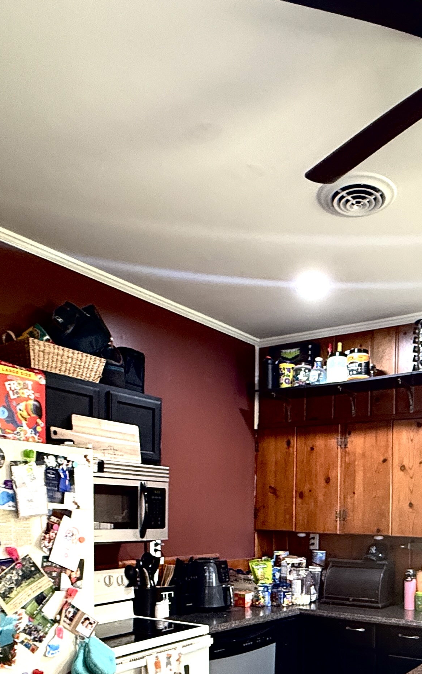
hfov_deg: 38.3
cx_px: 321
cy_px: 529
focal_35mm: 32
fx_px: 589
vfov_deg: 55.8
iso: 400
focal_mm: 2.22
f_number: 2.2
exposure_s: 1/60
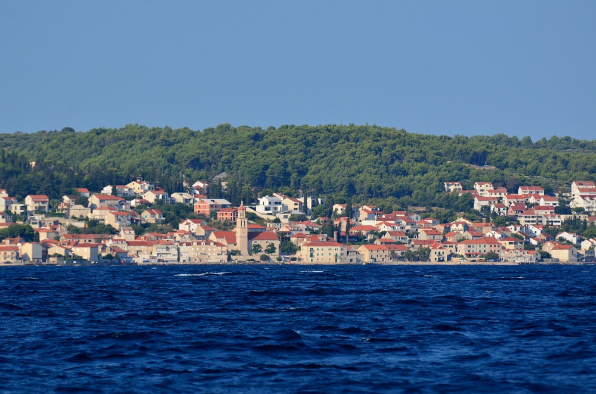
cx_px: 298
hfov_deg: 4.9
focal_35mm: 420
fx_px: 6937
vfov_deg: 3.3
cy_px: 197
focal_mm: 280
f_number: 7.1
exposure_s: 1/800
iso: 200
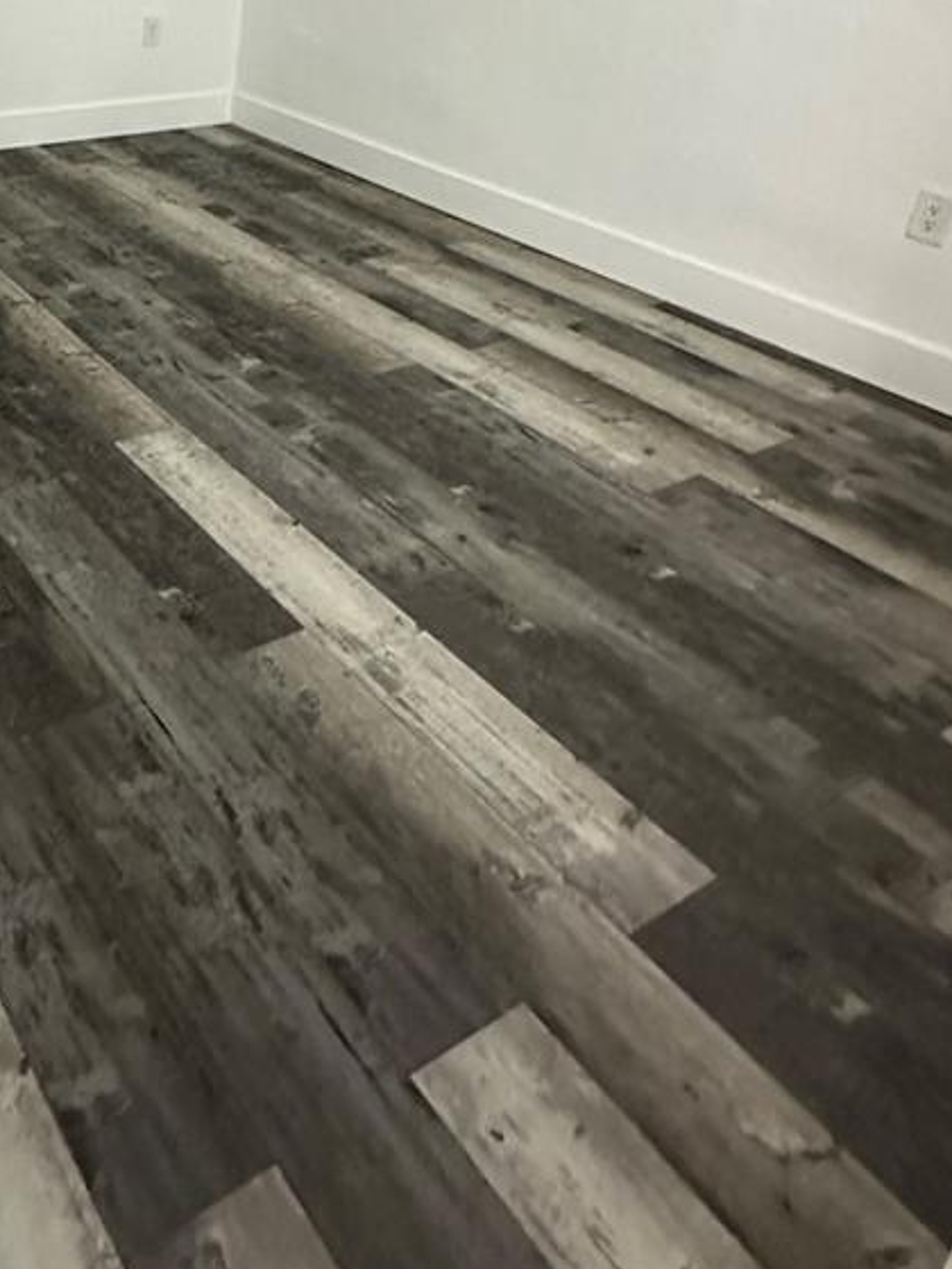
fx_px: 1100
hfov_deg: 41.7
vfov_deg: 53.4
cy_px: 154
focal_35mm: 30
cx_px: 36
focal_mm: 2.22
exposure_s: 1/40
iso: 800
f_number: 2.2
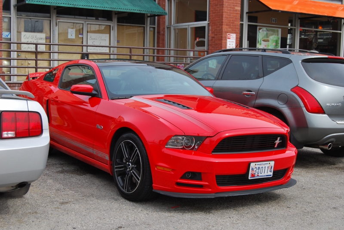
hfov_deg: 35.0
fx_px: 545
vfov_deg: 23.9
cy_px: 115
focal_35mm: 57
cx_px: 172
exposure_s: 1/250
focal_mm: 38
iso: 200
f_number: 8
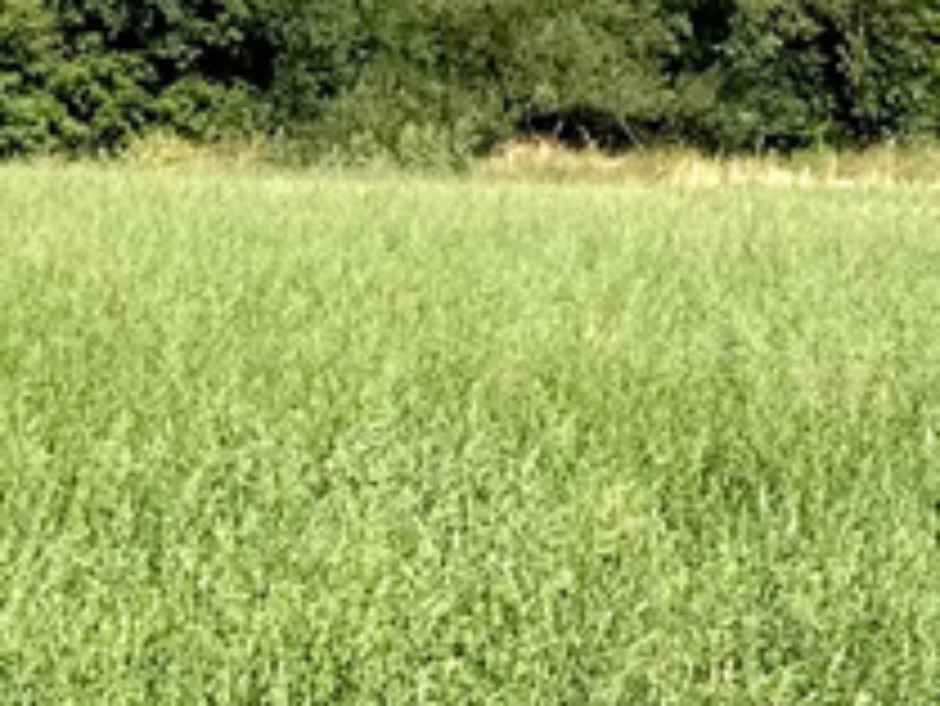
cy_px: -553
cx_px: -1021
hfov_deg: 10.2
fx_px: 4782
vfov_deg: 8.2
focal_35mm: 176
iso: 80
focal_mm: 6.86
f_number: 1.78
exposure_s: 1/3861
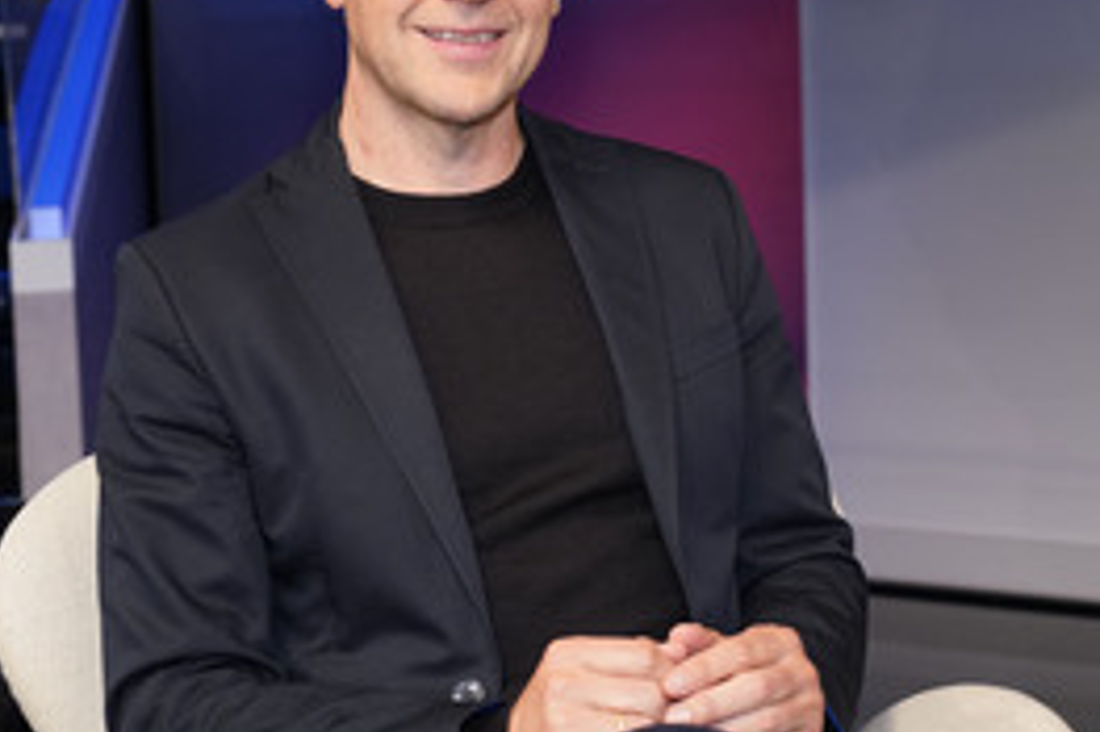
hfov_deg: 28.1
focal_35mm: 72
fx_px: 2199
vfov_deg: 18.9
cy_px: 297
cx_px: 604
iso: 2000
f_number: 5
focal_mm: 42
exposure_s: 1/160
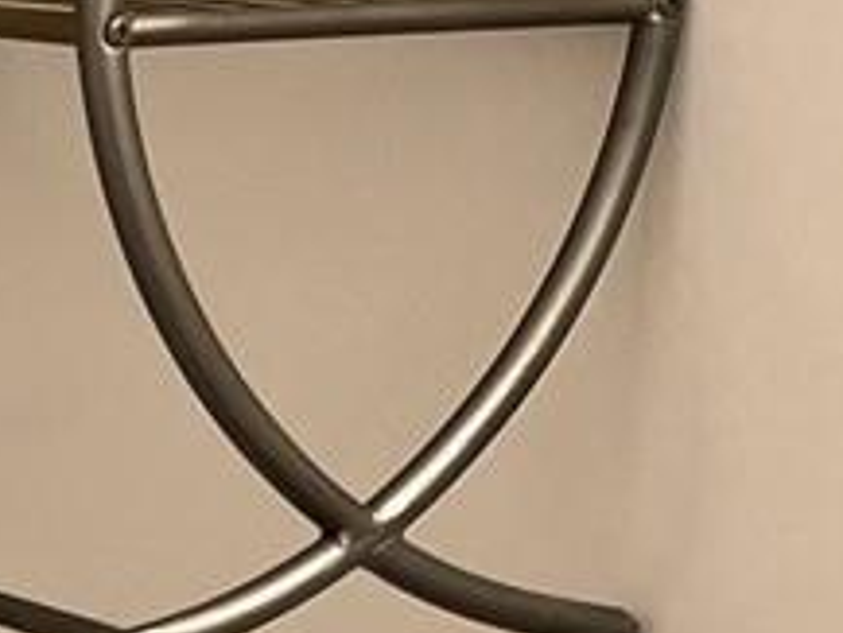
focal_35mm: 192
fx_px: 4678
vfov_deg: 7.7
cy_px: 602
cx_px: -1274
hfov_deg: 9.1
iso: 80
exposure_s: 1/60
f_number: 1.5
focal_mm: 5.7
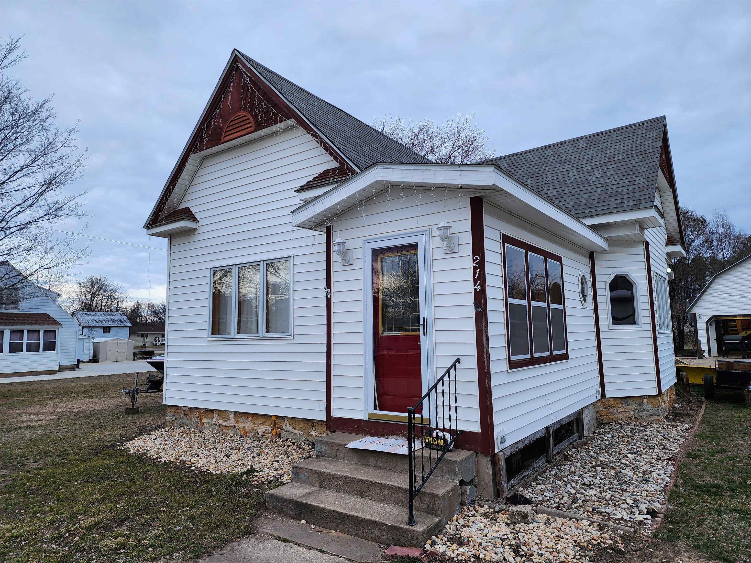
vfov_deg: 58.9
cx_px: 376
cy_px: 282
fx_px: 499
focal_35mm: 23
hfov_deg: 73.9
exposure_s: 1/180
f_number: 1.8
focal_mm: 6.4
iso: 64
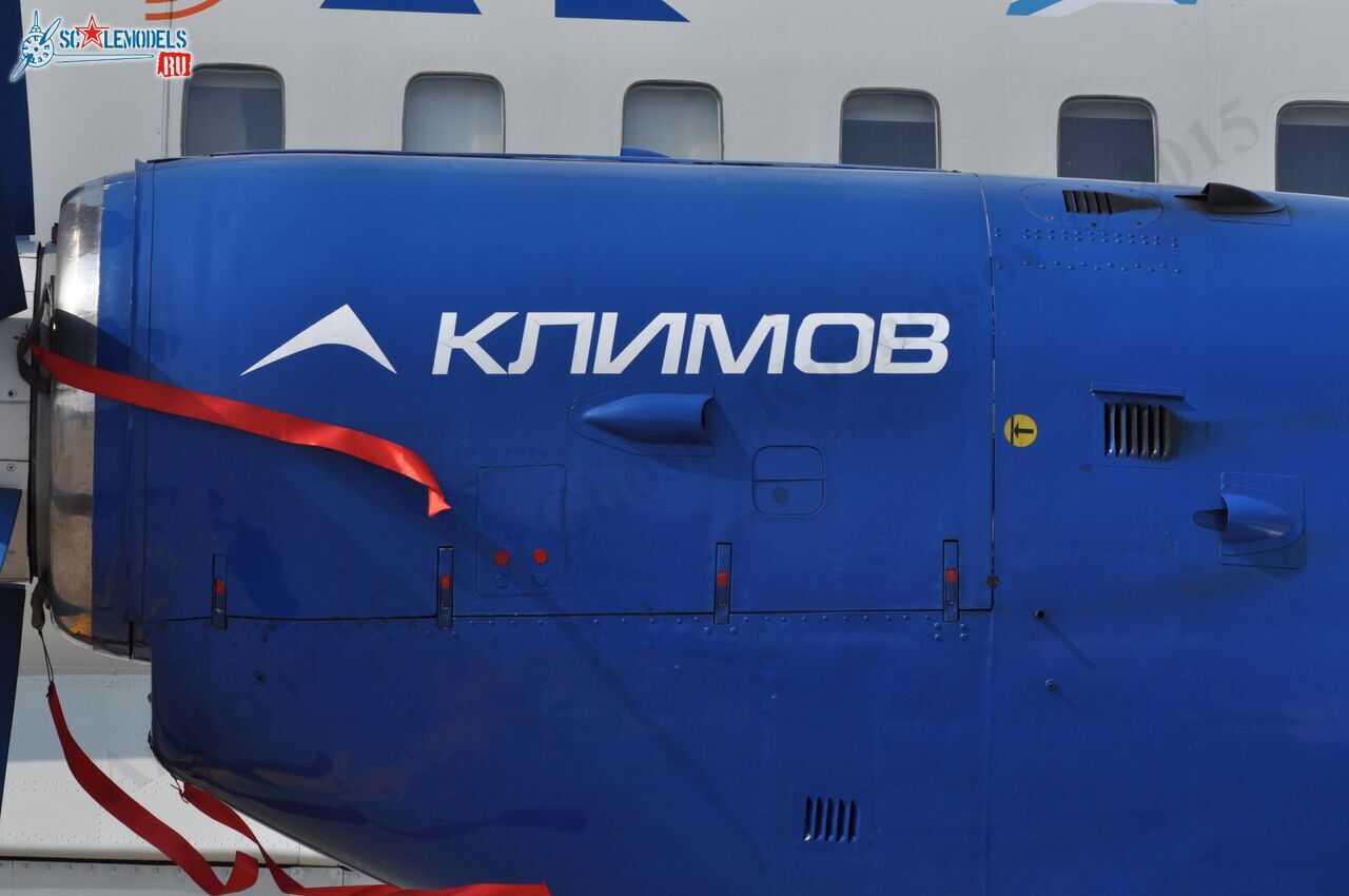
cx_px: 674
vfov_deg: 8.3
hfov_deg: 12.5
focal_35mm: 165
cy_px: 448
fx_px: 6175
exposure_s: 1/1000
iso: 200
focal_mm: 110
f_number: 8
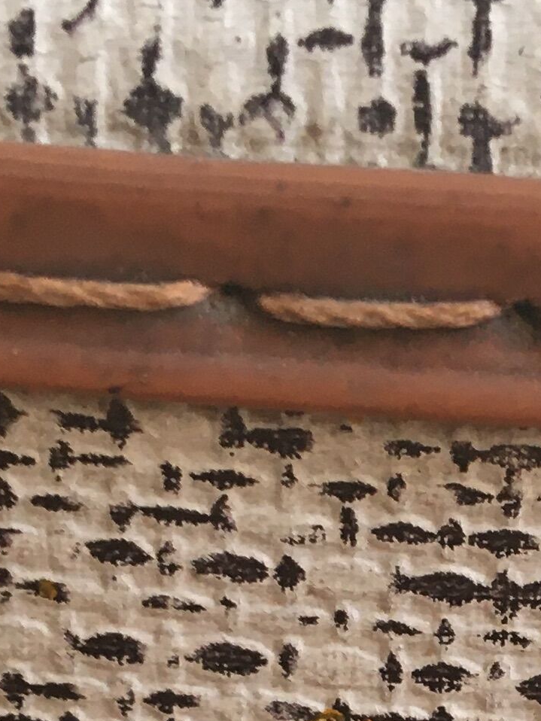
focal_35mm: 122
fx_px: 2541
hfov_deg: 12.0
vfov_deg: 15.6
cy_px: 850
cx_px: 563
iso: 80
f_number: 2.2
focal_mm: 4.15
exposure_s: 1/33
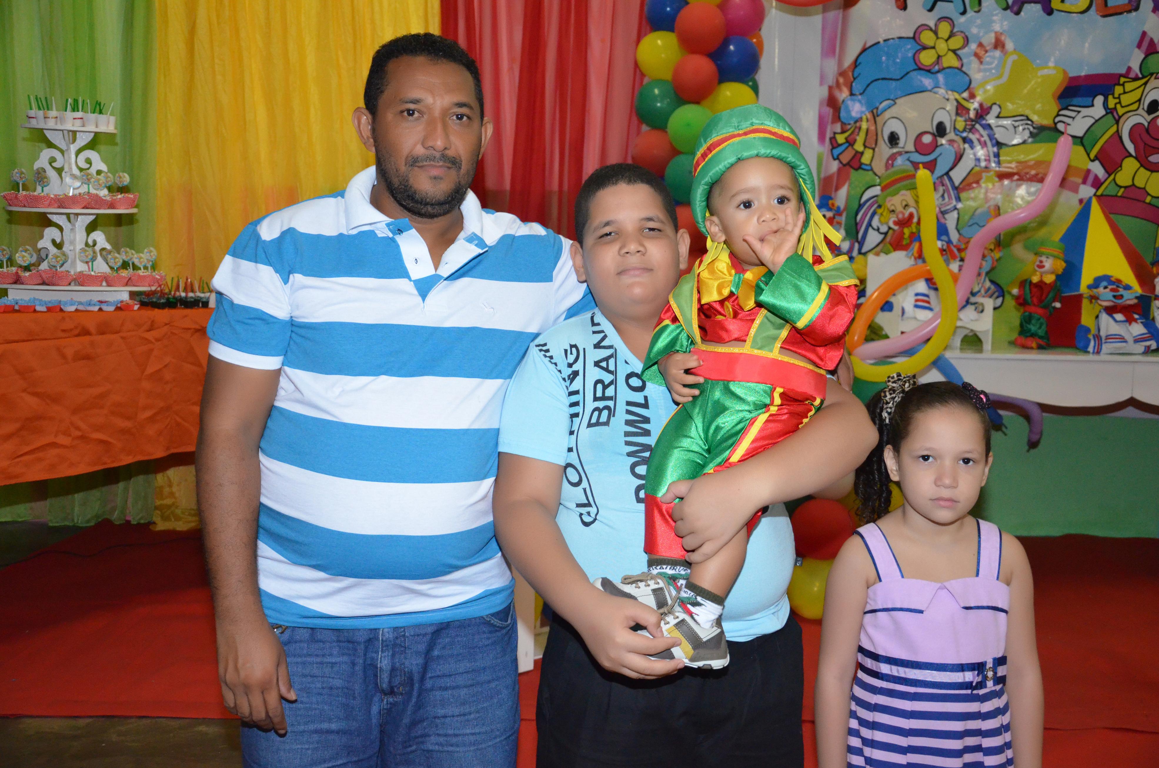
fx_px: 1205
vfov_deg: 35.3
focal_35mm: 38
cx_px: 580
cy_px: 384
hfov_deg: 51.4
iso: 3200
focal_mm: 25
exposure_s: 1/60
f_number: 4
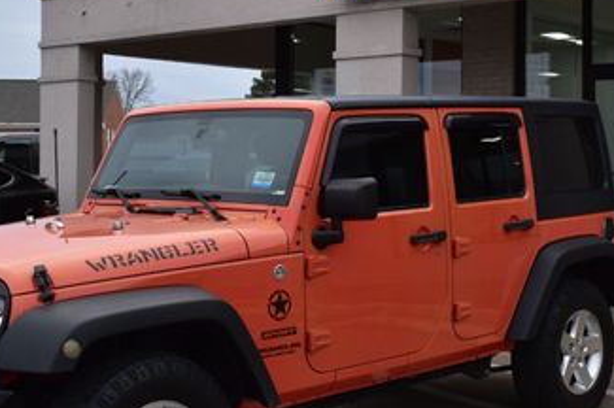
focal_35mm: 68
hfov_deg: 29.5
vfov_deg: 20.0
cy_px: 162
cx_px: 402
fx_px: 1158
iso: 400
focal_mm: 23
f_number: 9
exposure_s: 1/160
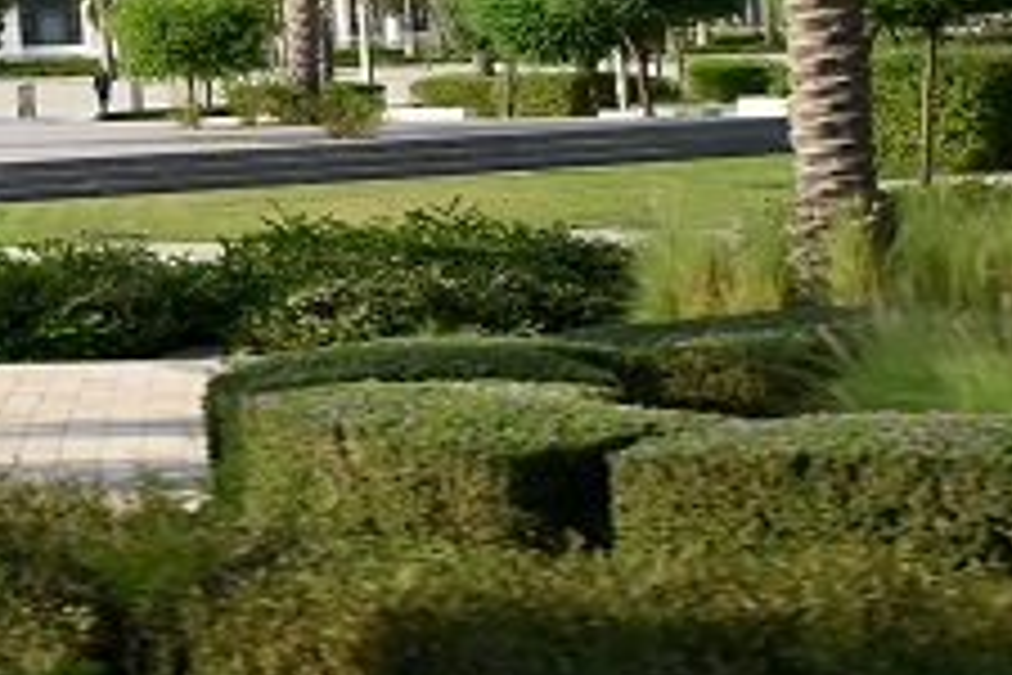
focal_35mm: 160
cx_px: -805
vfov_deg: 8.3
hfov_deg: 11.9
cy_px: -470
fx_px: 4497
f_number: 4
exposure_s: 1/250
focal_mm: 24
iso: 320
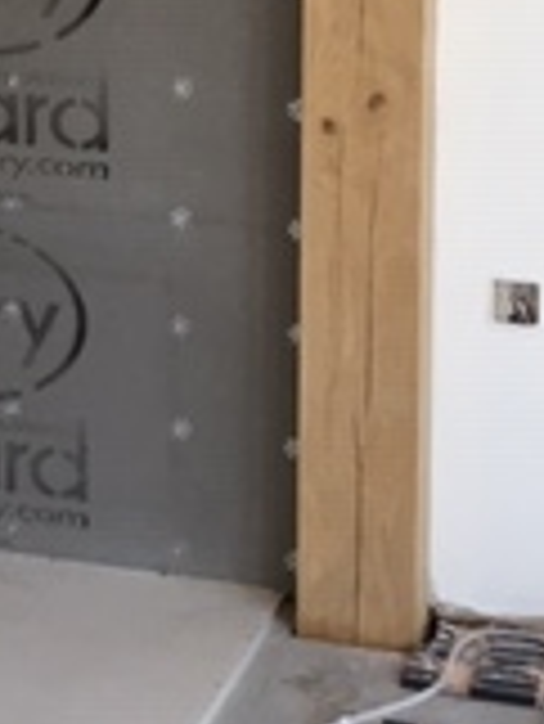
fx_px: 2406
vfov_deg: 16.4
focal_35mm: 115
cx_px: -49
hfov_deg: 12.7
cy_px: -135
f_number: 2.2
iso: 32
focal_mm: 4.15
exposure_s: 1/33
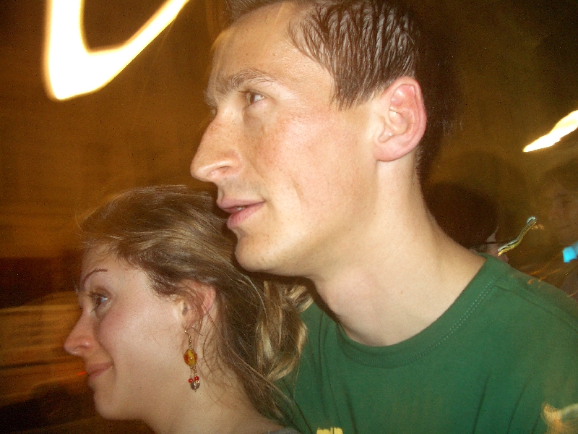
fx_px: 584
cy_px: 217
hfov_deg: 52.6
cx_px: 289
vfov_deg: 40.7
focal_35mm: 35
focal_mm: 5.8
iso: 100
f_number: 2.6
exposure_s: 4
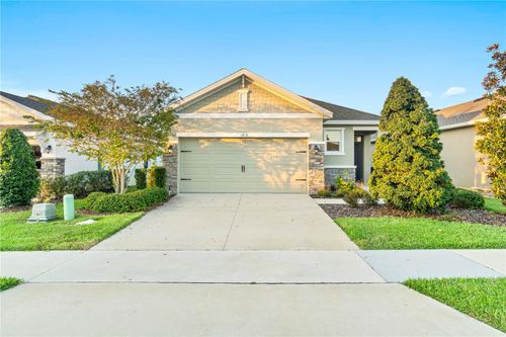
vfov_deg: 56.1
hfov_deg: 77.3
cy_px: 168
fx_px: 316
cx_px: 253
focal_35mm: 22
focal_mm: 15
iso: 100
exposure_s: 1/8
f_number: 8
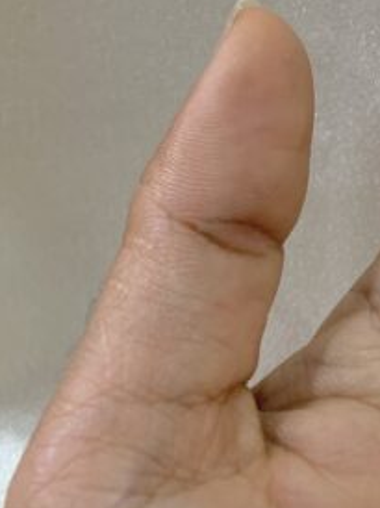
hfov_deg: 18.1
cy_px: -124
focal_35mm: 76
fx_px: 1114
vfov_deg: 23.2
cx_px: 493
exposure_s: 1/50
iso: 80
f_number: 1.8
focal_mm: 4.25
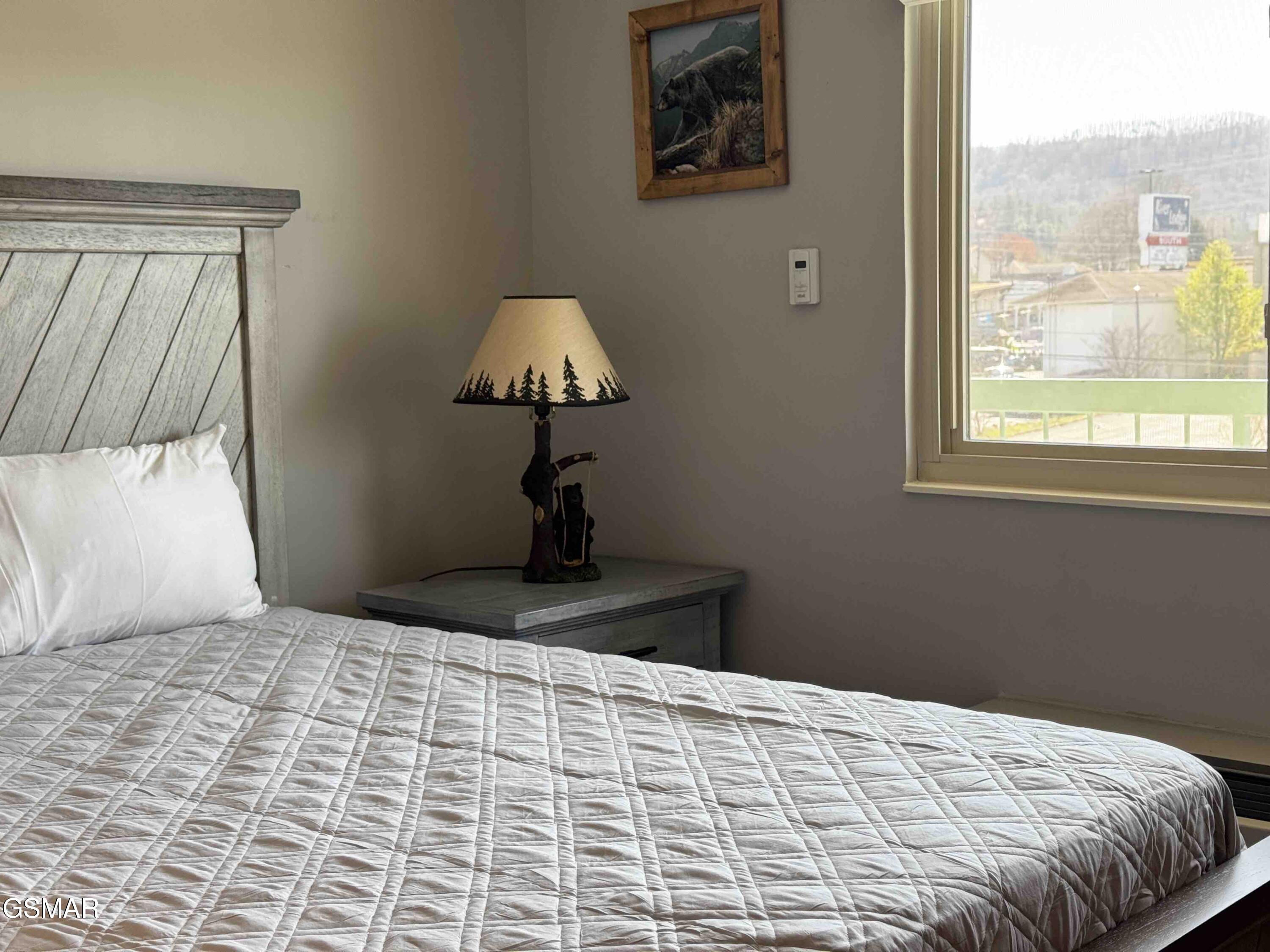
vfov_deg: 30.3
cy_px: 476
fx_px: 1761
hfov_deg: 39.7
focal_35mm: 48
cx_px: 635
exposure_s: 1/120
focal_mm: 6.76
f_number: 1.78
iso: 160
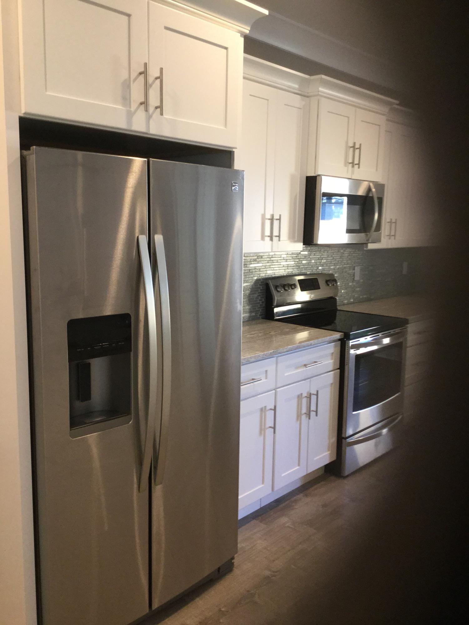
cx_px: 234
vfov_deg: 58.4
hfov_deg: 45.4
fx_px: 560
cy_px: 312
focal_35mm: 31
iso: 125
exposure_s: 1/30
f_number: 2.4
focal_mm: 3.3
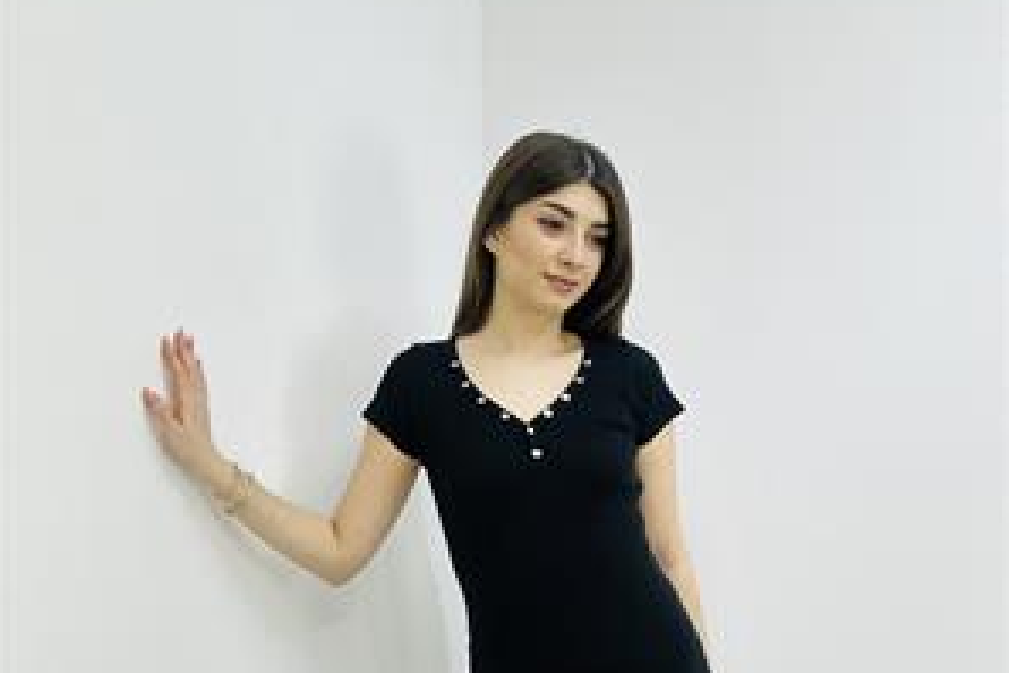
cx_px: 503
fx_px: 1177
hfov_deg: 46.4
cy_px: 469
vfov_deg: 31.5
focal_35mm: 42
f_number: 1.9
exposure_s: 1/100
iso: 20
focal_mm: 2.69
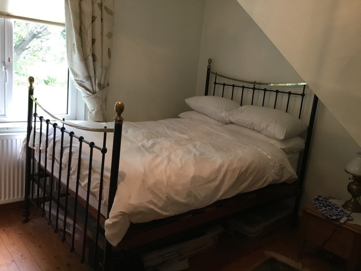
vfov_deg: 45.4
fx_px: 323
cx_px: 180
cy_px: 136
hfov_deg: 58.4
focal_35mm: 31
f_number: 2.4
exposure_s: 1/33
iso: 125
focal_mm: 3.3
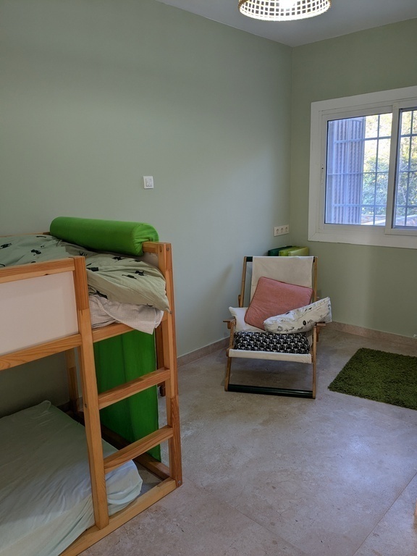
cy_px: 278
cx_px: 208
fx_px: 434
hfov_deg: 51.4
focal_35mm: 27
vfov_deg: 65.3
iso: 45
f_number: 1.73
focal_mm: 4.38
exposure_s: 1/50
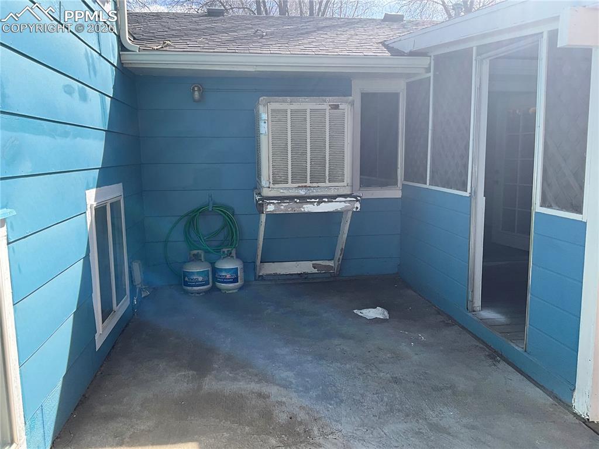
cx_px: 300
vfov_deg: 48.2
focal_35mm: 29
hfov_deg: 61.7
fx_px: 502
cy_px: 224
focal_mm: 3
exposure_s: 1/739
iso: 25
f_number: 1.8
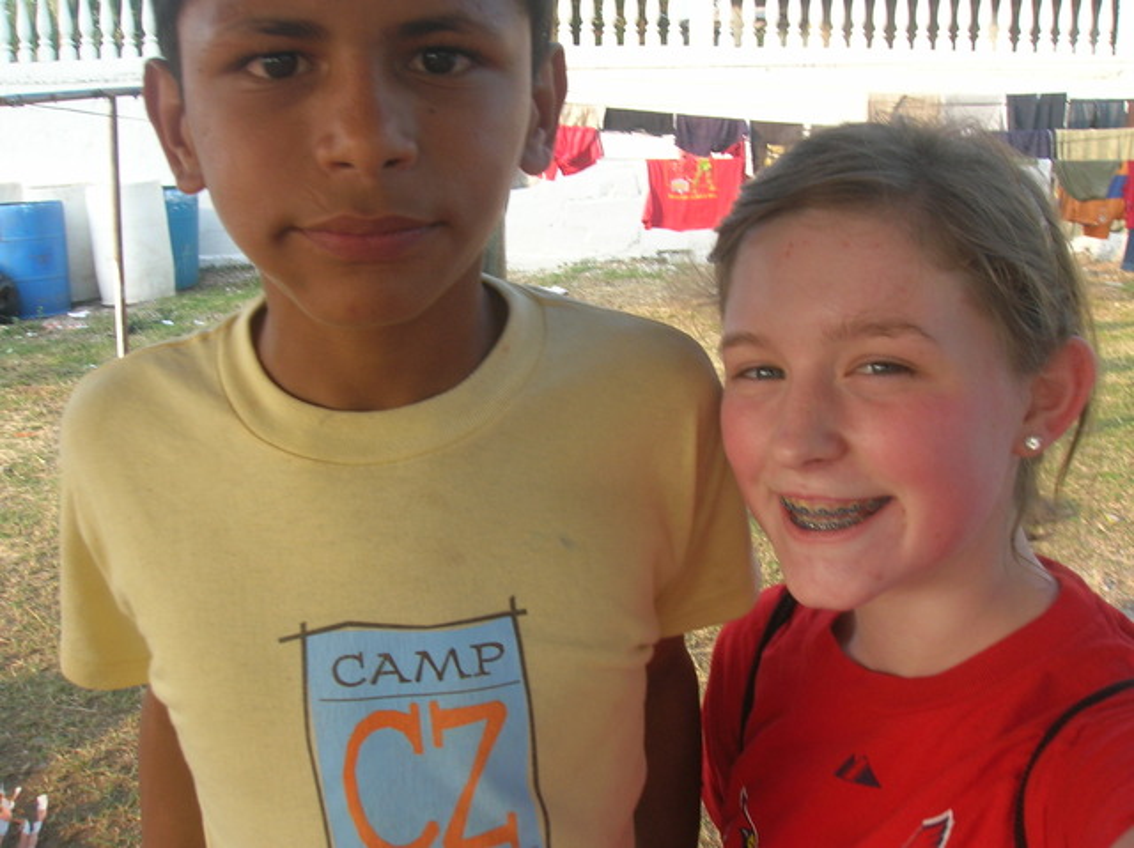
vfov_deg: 41.7
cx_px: 567
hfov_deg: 54.0
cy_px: 424
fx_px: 1113
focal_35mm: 34
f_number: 4.9
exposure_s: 1/61.5
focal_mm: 5.7
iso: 50
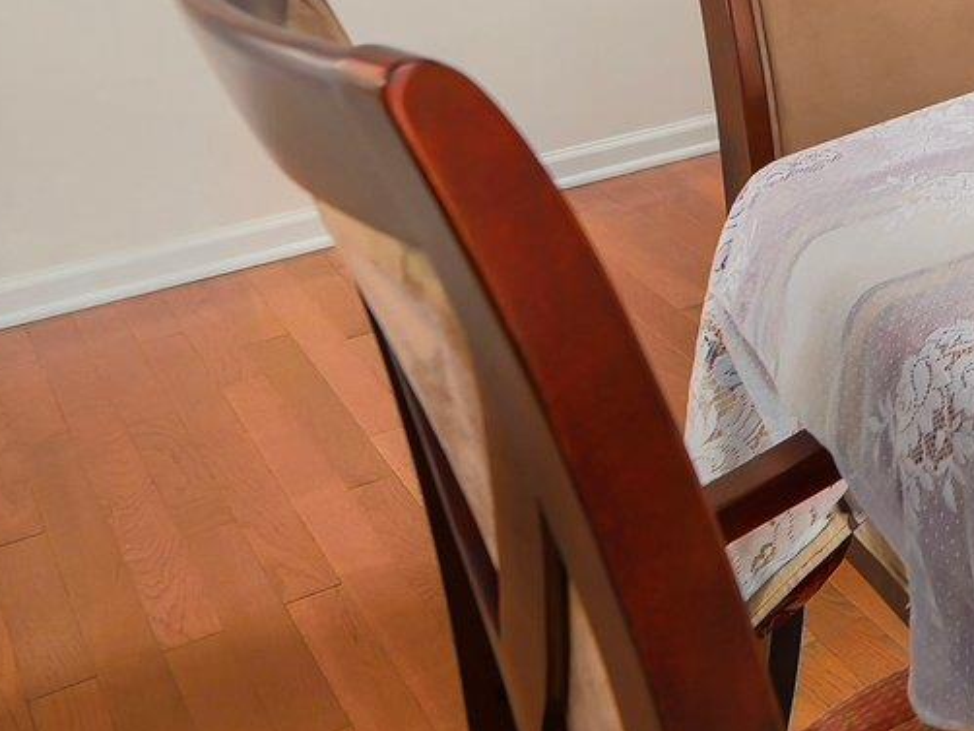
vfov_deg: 21.1
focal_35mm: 57
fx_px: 1605
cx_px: 1582
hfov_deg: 23.8
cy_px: -407
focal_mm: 7
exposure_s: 1/40
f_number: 3.2
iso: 800
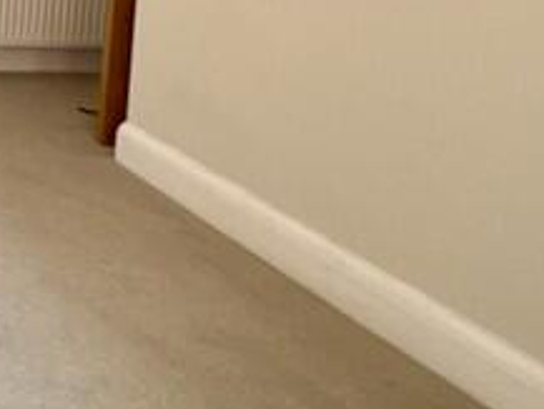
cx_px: -436
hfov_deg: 20.6
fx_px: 1038
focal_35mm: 66
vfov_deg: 20.5
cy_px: -108
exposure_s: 1/99
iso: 100
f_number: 2.2
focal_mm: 2.22
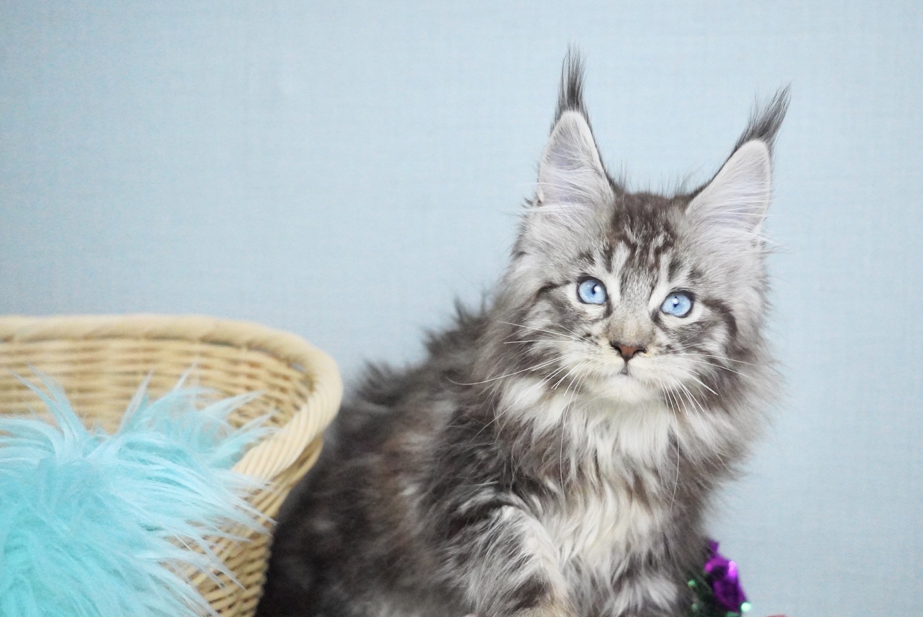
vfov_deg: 32.6
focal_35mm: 41
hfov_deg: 47.3
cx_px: 497
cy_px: 349
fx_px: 1052
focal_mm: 35
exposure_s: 1/4000
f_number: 5
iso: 32000
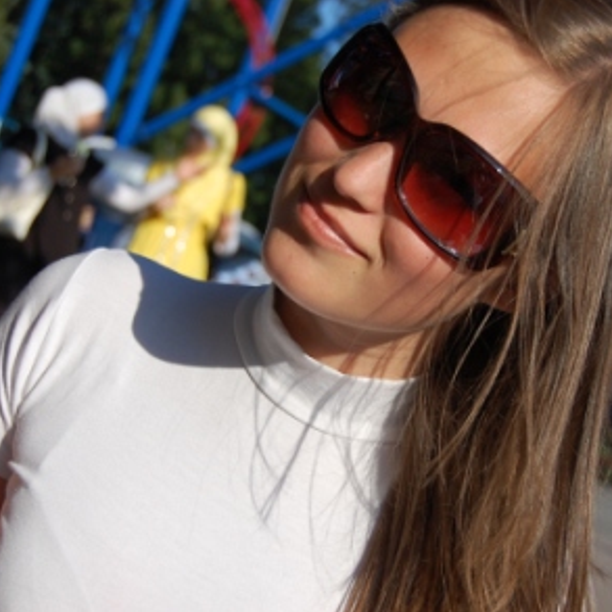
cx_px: 353
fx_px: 1480
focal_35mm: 74
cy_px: 308
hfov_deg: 23.3
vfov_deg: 23.4
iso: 200
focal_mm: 38
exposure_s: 1/1250
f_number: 5
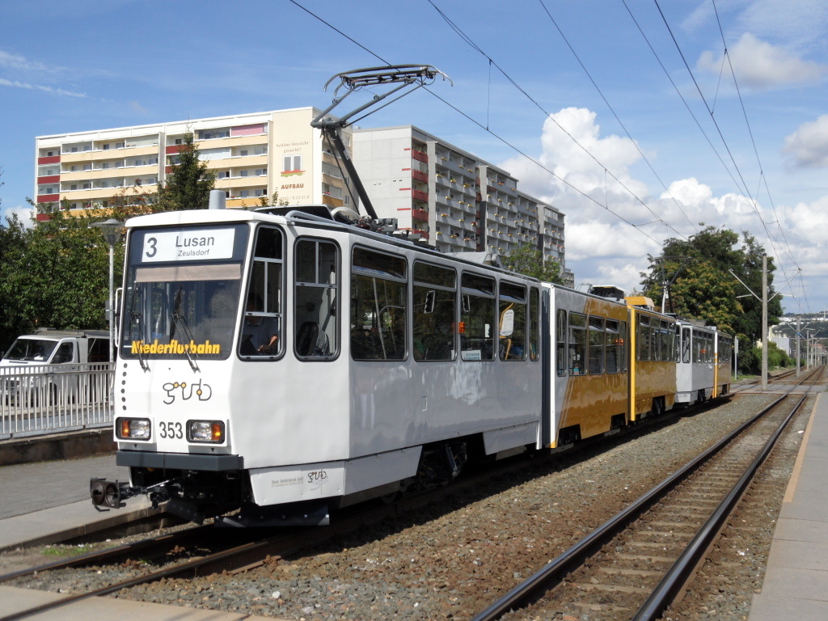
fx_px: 957
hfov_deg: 46.8
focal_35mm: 40
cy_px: 310
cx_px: 414
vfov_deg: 36.0
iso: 80
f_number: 3.6
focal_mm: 6.5
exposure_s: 1/1000
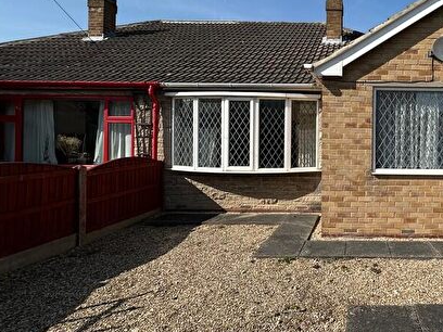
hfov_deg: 64.7
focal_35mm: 24
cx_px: 359
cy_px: 139
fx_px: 307
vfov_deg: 56.5
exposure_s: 1/2398
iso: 50
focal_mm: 2.22
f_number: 2.2
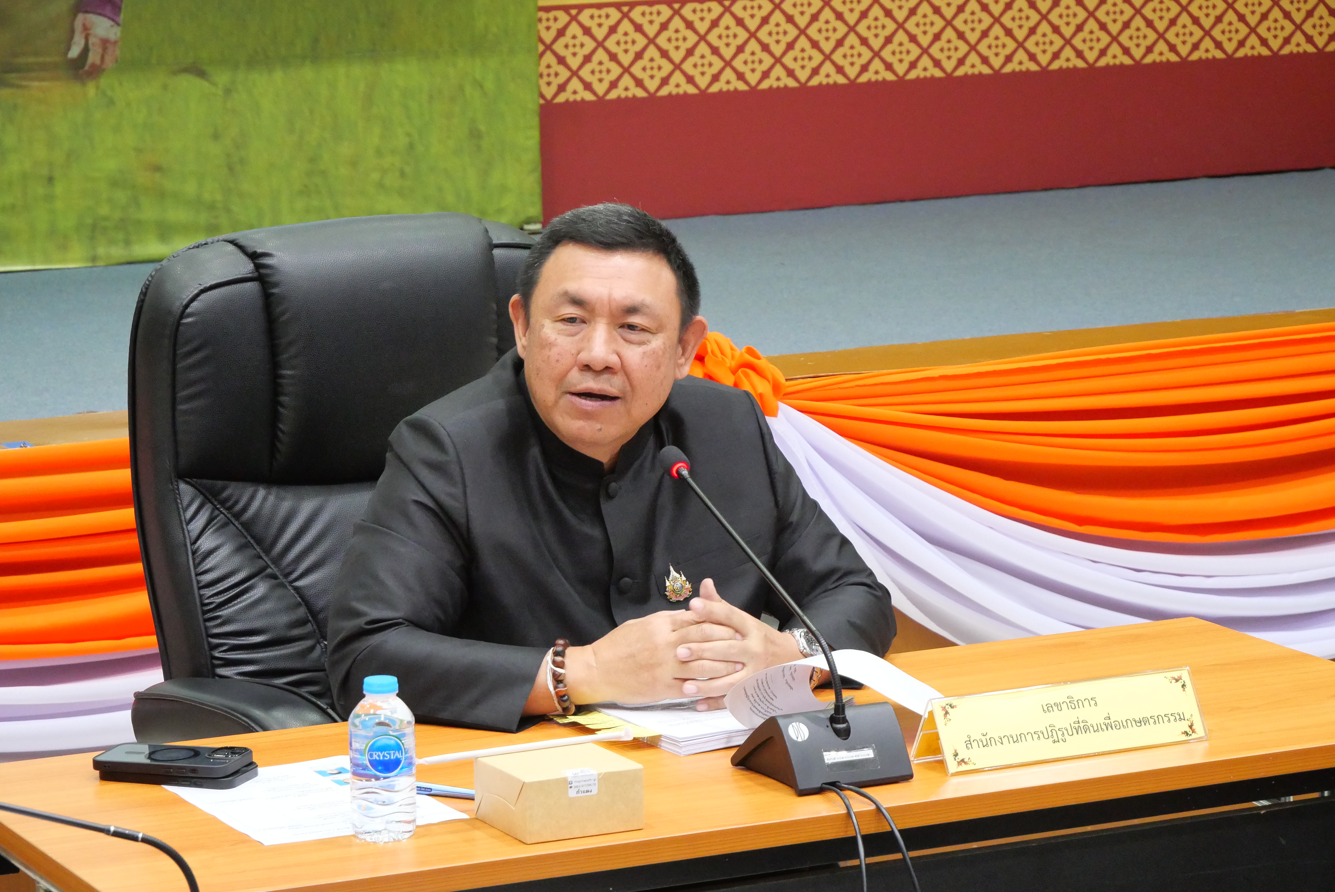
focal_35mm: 114
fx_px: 4230
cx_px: 668
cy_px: 446
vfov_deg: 12.0
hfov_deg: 17.9
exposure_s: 1/40
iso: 3200
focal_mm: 55
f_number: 5.6
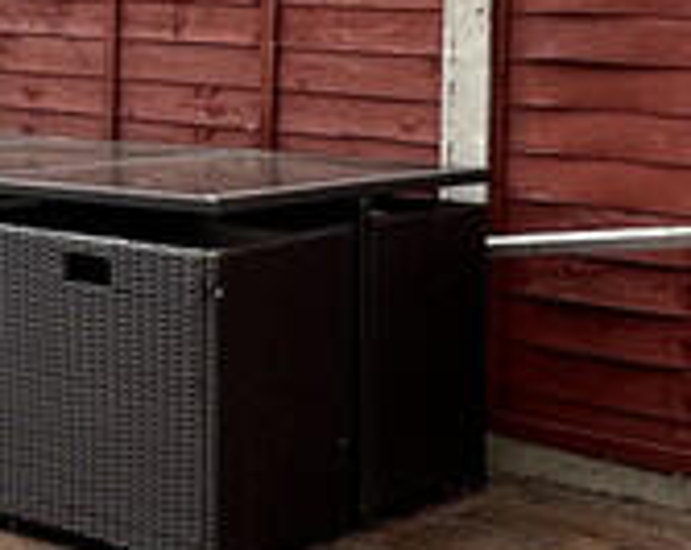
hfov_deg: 18.5
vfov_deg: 18.2
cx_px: -501
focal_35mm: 84
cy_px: 240
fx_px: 1715
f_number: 2.2
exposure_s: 1/370
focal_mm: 2.22
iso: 40
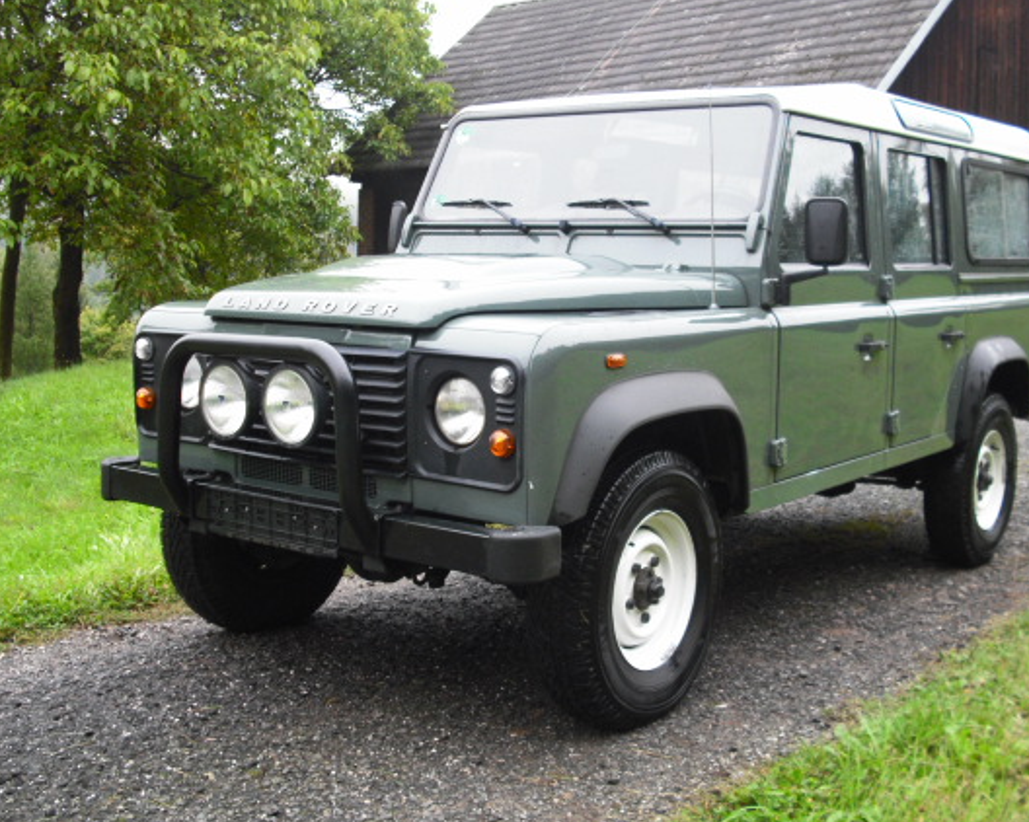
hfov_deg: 41.1
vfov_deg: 33.4
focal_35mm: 45
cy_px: 413
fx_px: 1370
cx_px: 557
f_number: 2.8
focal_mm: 6.2
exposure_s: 1/80
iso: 200
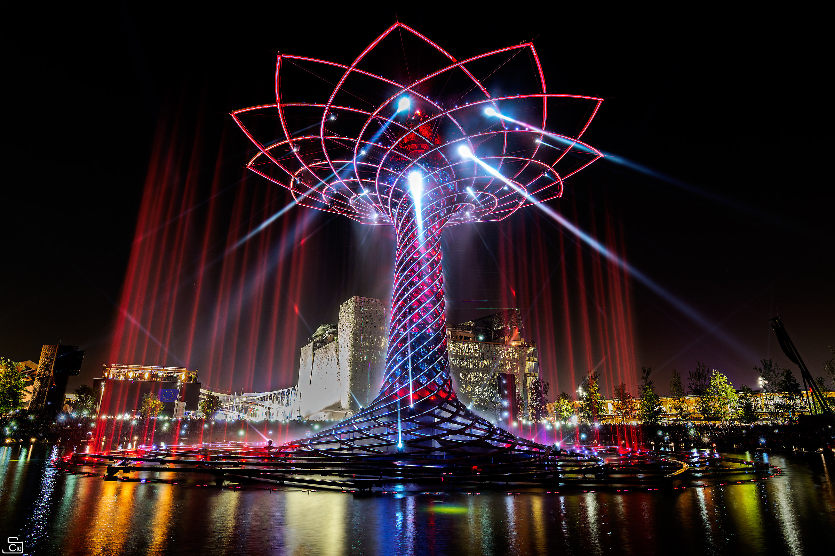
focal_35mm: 21
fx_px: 487
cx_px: 418
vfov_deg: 59.5
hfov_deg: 81.2
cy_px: 278
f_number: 11
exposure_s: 20
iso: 100
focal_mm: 14
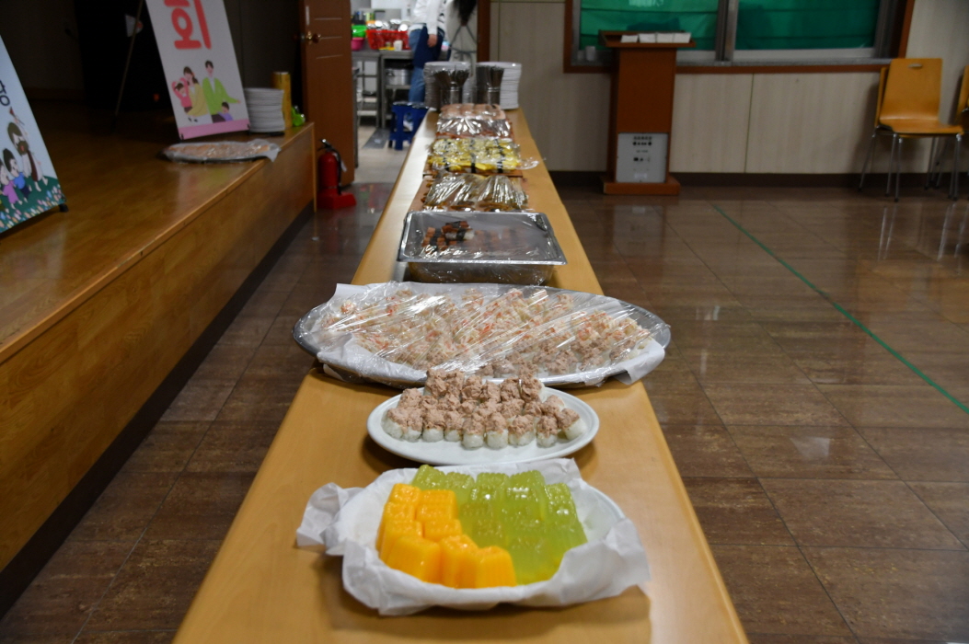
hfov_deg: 45.5
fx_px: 1156
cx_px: 484
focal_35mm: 43
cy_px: 322
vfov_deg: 31.1
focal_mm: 29
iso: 1000
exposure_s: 1/125
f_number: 4
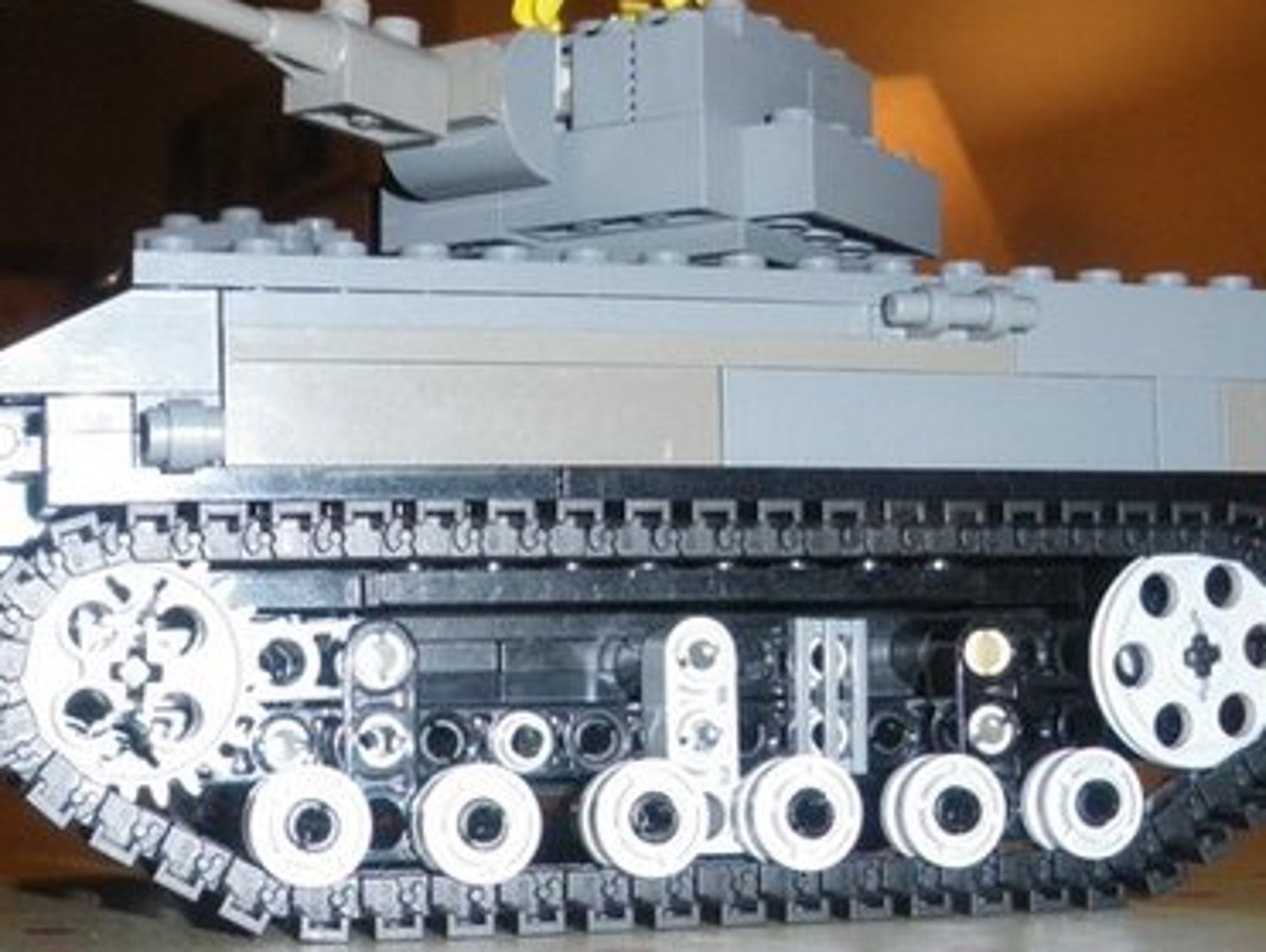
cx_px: 483
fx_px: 2270
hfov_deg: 31.0
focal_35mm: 62
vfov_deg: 23.5
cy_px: 676
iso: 400
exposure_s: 1/50
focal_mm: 6.3
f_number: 3.5
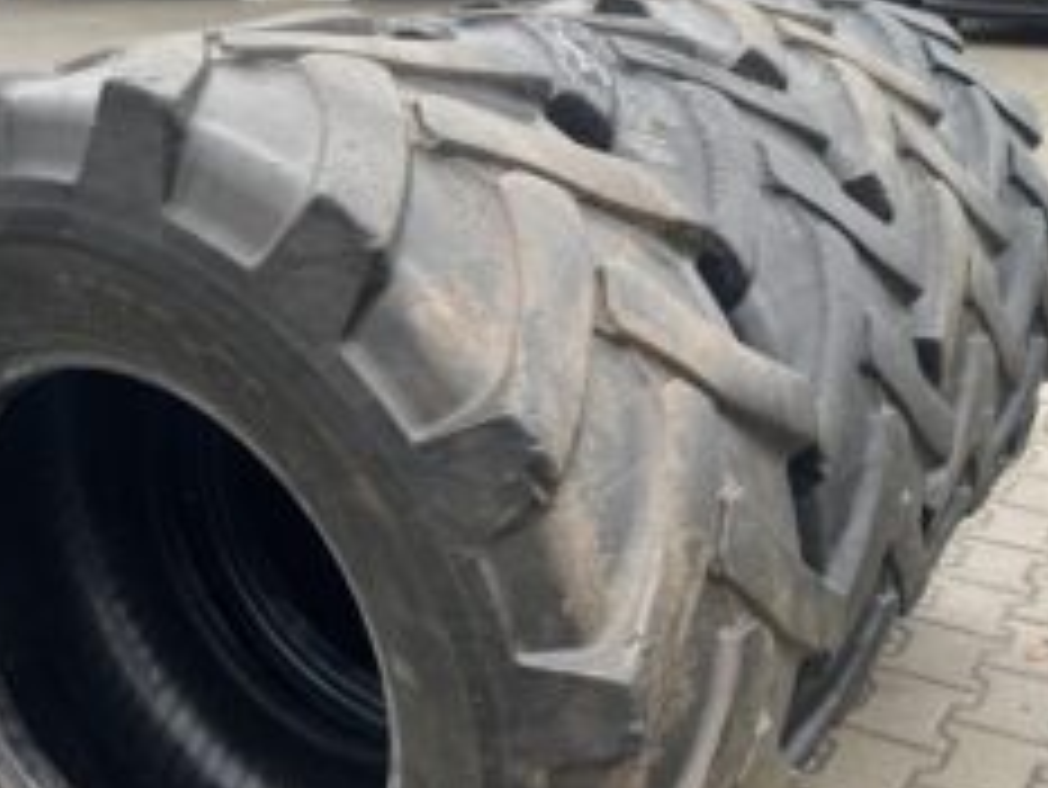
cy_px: 529
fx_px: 1454
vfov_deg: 30.1
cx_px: 409
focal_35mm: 48
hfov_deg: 39.4
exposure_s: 1/121
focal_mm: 4.25
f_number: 1.8
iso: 125
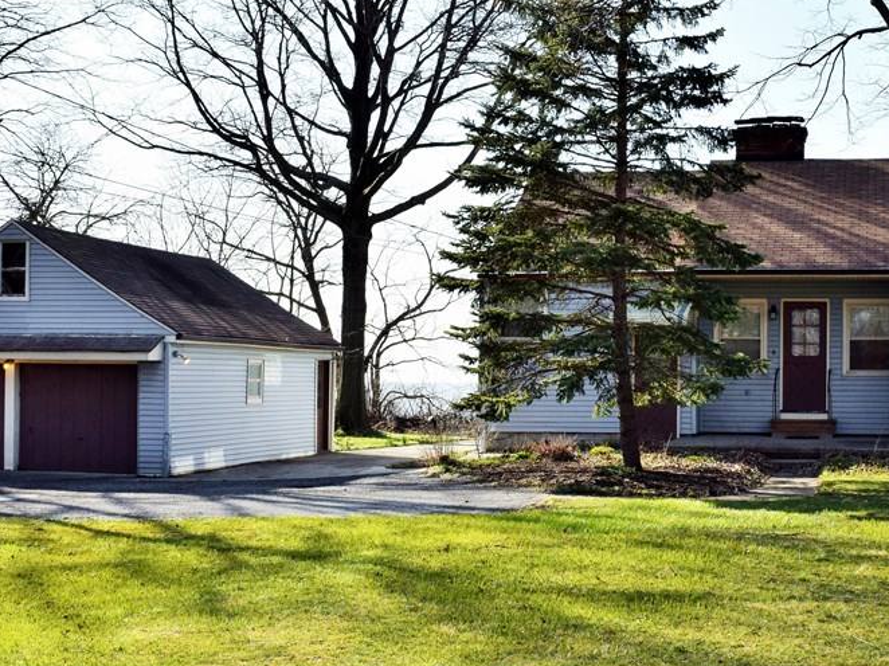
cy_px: 369
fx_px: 1335
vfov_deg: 28.0
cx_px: 575
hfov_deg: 36.5
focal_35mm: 52
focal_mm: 22
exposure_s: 1/400
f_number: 11
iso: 400
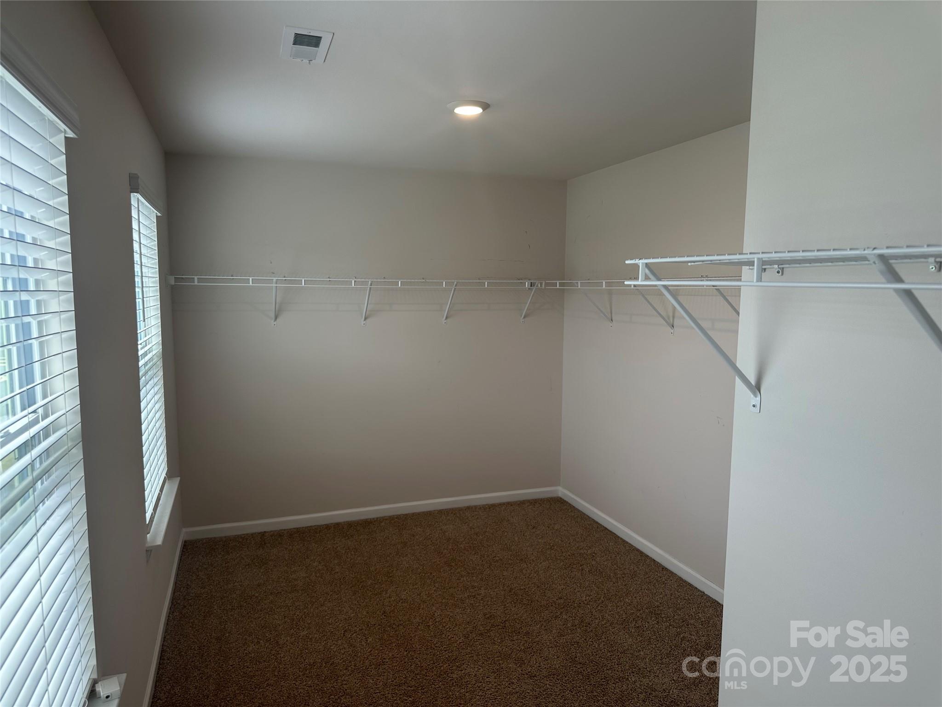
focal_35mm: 24
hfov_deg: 71.6
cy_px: 354
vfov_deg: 56.8
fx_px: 653
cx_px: 471
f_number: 1.78
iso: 50
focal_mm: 6.86
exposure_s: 1/120
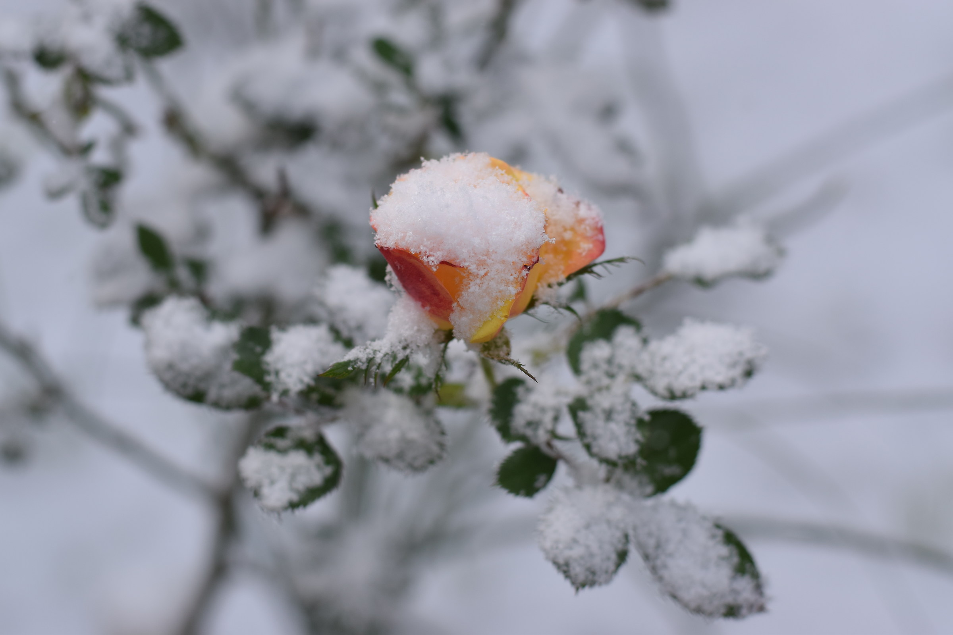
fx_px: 1985
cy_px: 318
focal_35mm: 75
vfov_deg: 18.2
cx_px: 476
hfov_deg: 27.0
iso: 200
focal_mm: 50
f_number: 3.5
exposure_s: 1/1600
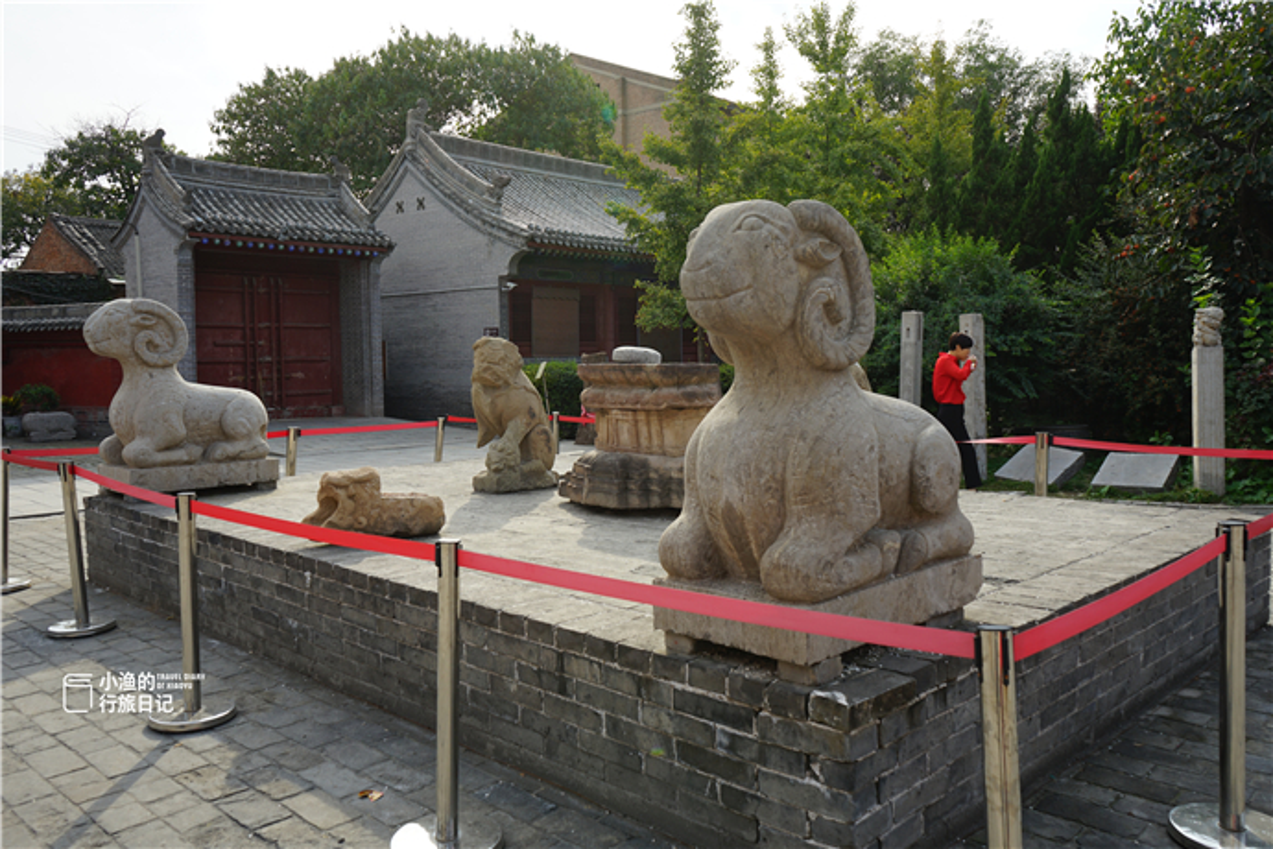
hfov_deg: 65.5
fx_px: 990
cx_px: 636
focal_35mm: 28
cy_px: 424
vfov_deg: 46.4
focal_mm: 28
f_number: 11
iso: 100
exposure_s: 1/80
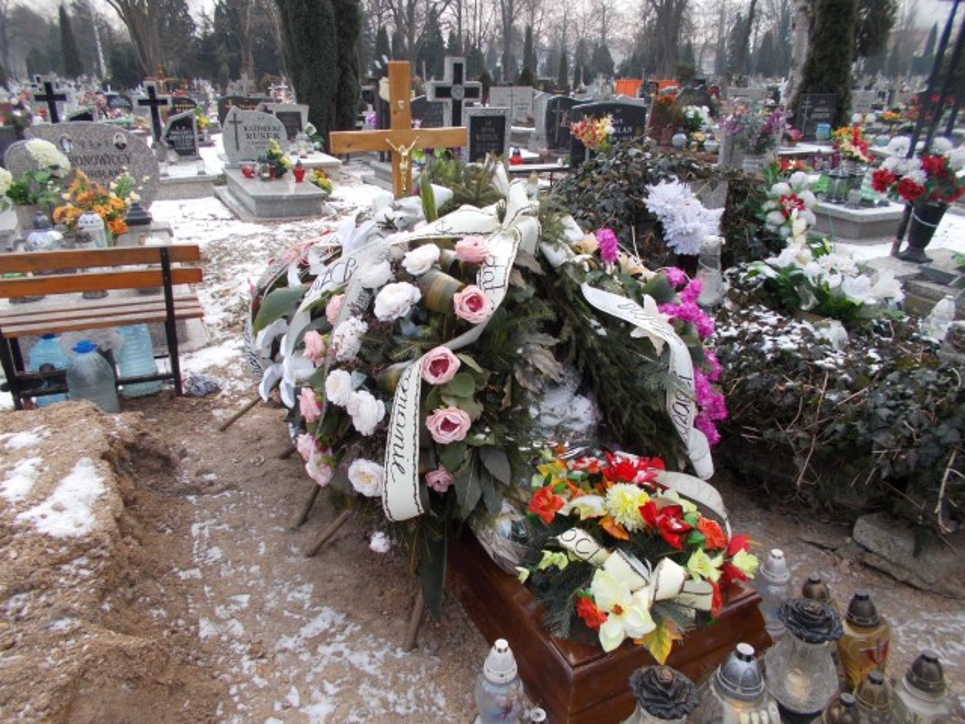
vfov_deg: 53.1
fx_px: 725
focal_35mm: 26
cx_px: 482
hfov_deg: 67.3
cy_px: 362
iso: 80
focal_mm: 4.6
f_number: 3.2
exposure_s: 1/125
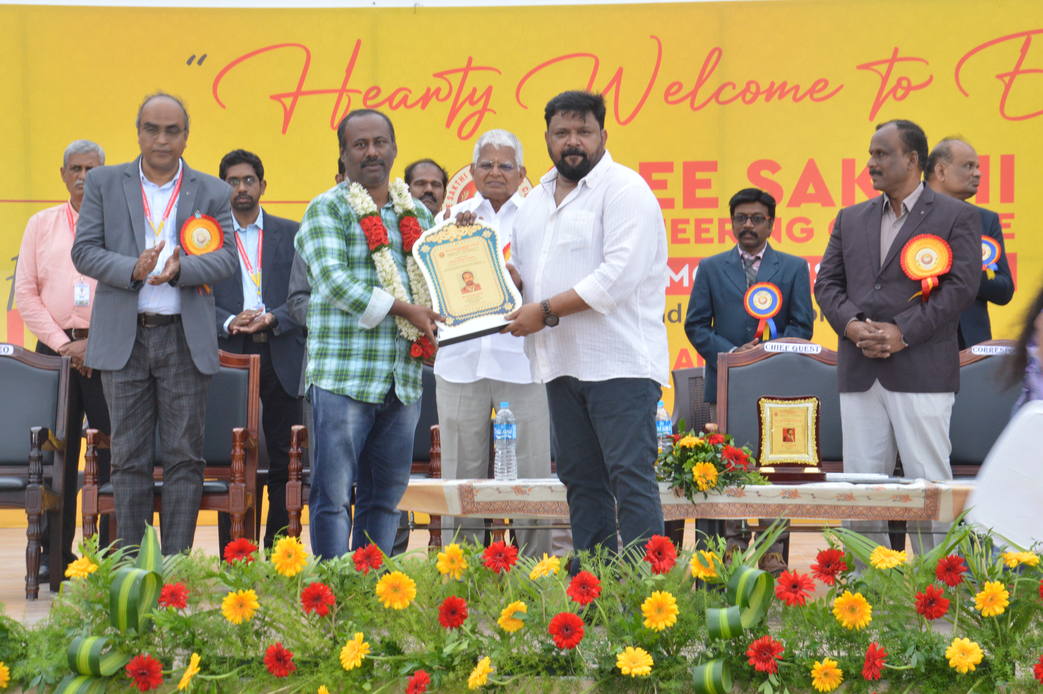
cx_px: 522
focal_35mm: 99
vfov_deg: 13.8
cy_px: 347
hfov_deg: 20.6
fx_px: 2866
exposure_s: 1/60
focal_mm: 66
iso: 800
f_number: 13
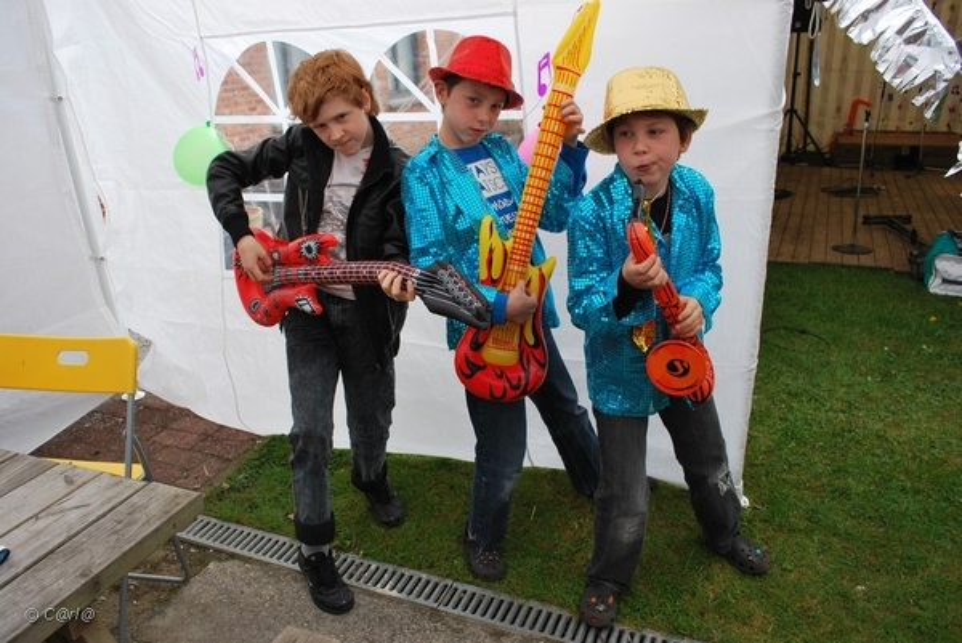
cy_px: 322
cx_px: 481
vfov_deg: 48.0
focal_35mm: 27
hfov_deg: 67.3
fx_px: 722
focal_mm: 18
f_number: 5.6
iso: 180
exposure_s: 1/125
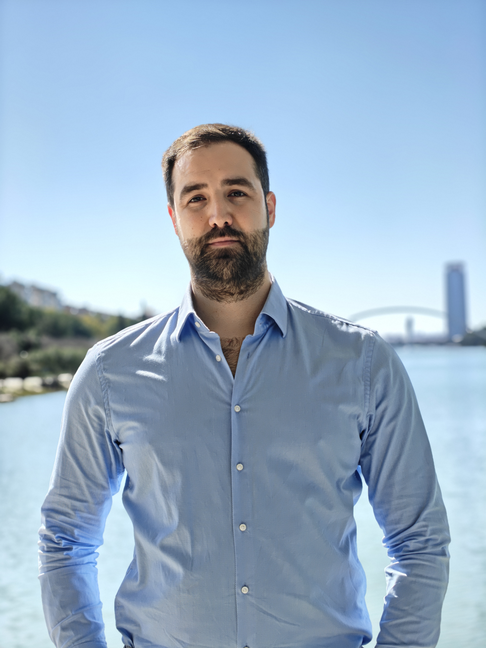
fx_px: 1367
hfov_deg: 20.2
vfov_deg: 26.7
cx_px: 243
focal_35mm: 73
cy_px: 324
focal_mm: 13.85
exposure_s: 1/200
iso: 100
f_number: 5
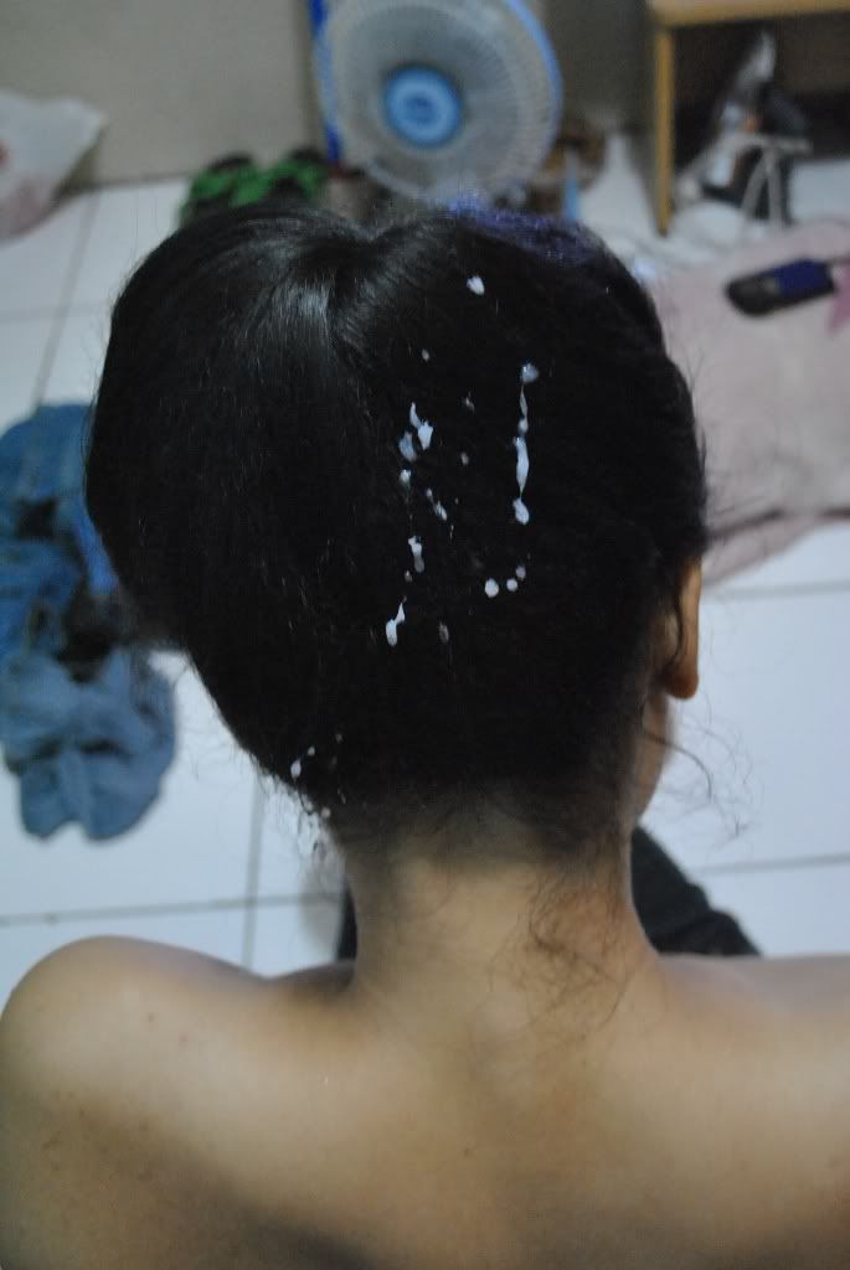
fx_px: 1484
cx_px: 425
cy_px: 635
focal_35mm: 42
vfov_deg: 46.4
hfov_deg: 32.0
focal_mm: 28
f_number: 4.5
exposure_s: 1/5
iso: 1600
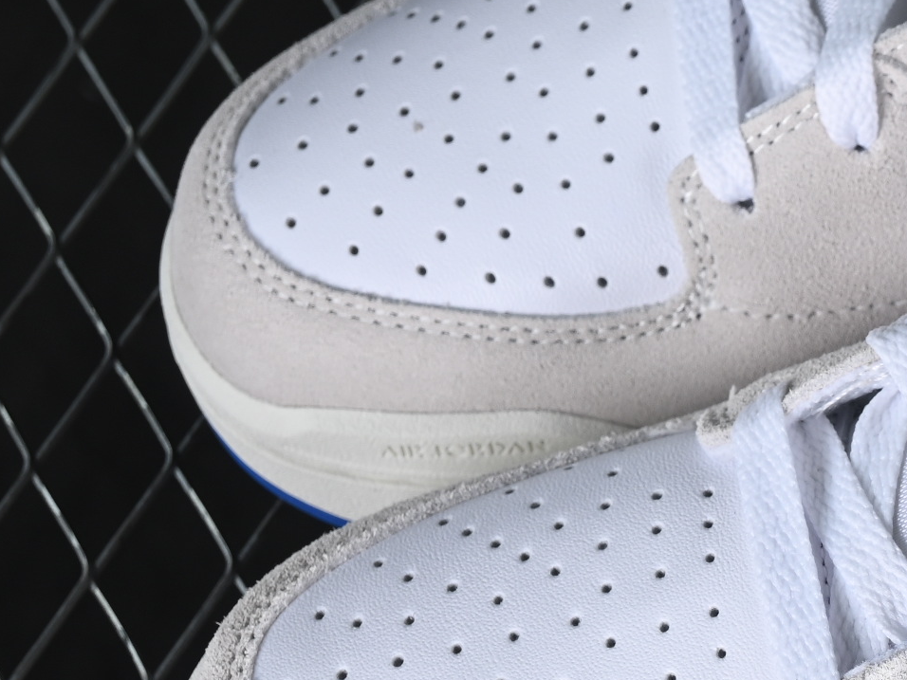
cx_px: 1210
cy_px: 367
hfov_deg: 9.3
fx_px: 5502
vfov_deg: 7.1
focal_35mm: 210
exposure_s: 1/80
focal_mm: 50
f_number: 7.1
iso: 160
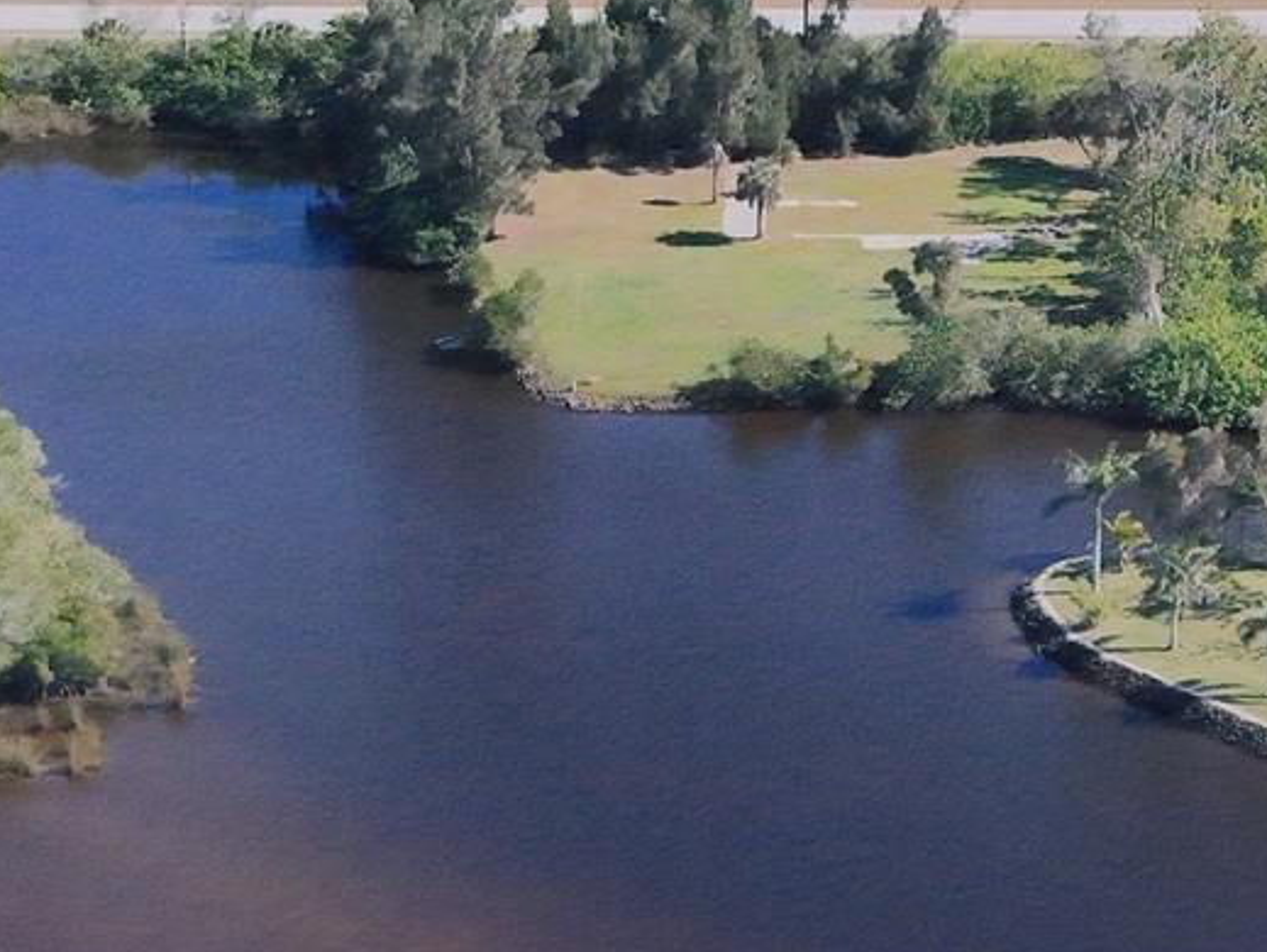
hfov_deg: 14.2
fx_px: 5055
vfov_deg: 10.7
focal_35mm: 138
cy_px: 117
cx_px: 928
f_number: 2.8
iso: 2810
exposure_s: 1/4000
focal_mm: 19.35
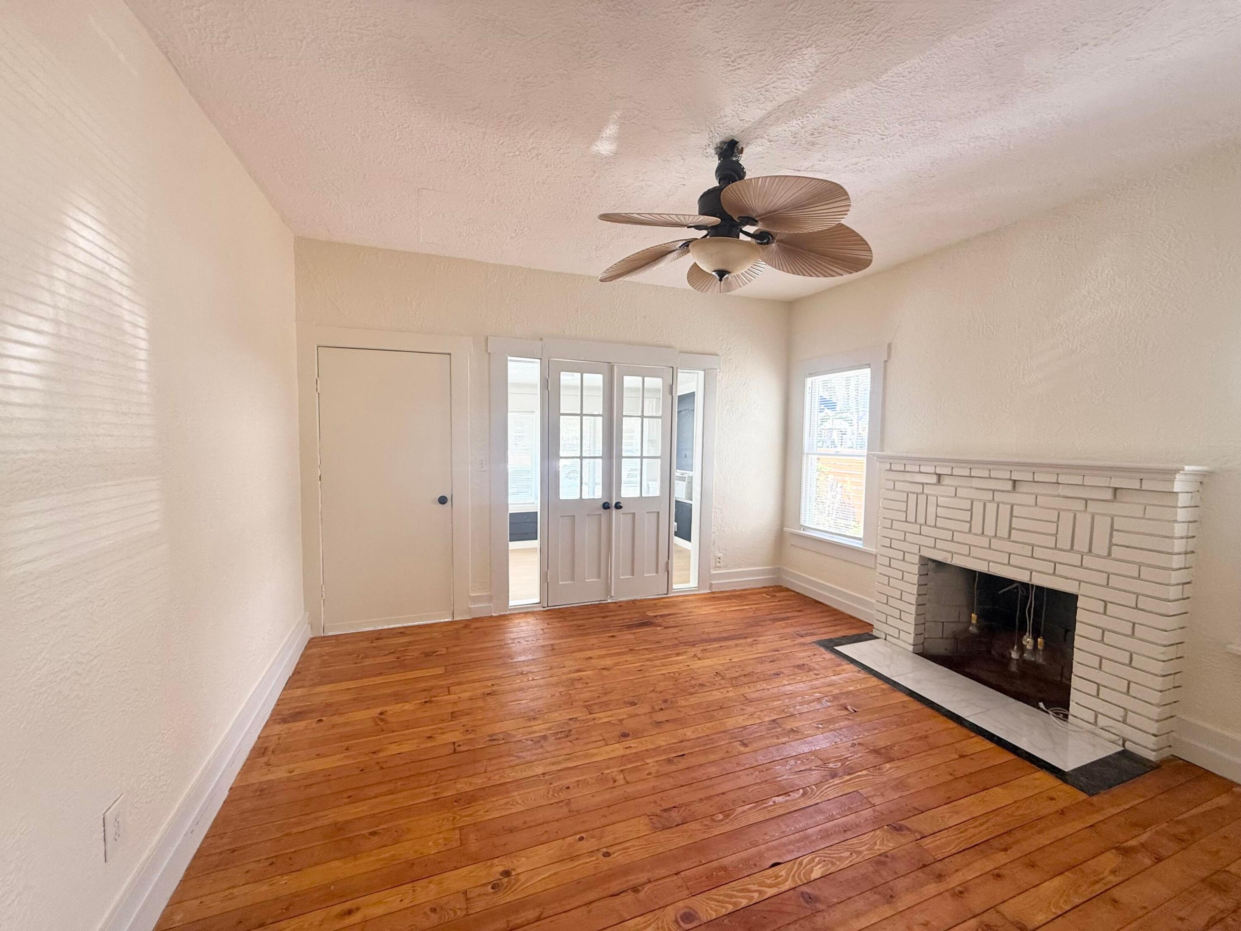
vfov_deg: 85.7
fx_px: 502
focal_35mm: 14
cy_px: 466
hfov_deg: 102.1
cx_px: 620
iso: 64
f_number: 2.2
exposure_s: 1/99
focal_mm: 2.22
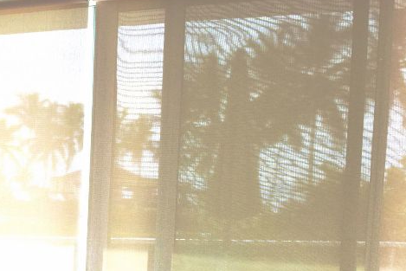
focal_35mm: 59
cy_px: 258
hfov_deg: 31.0
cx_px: -17
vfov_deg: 22.3
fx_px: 666
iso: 400
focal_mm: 18
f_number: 10
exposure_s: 1/250
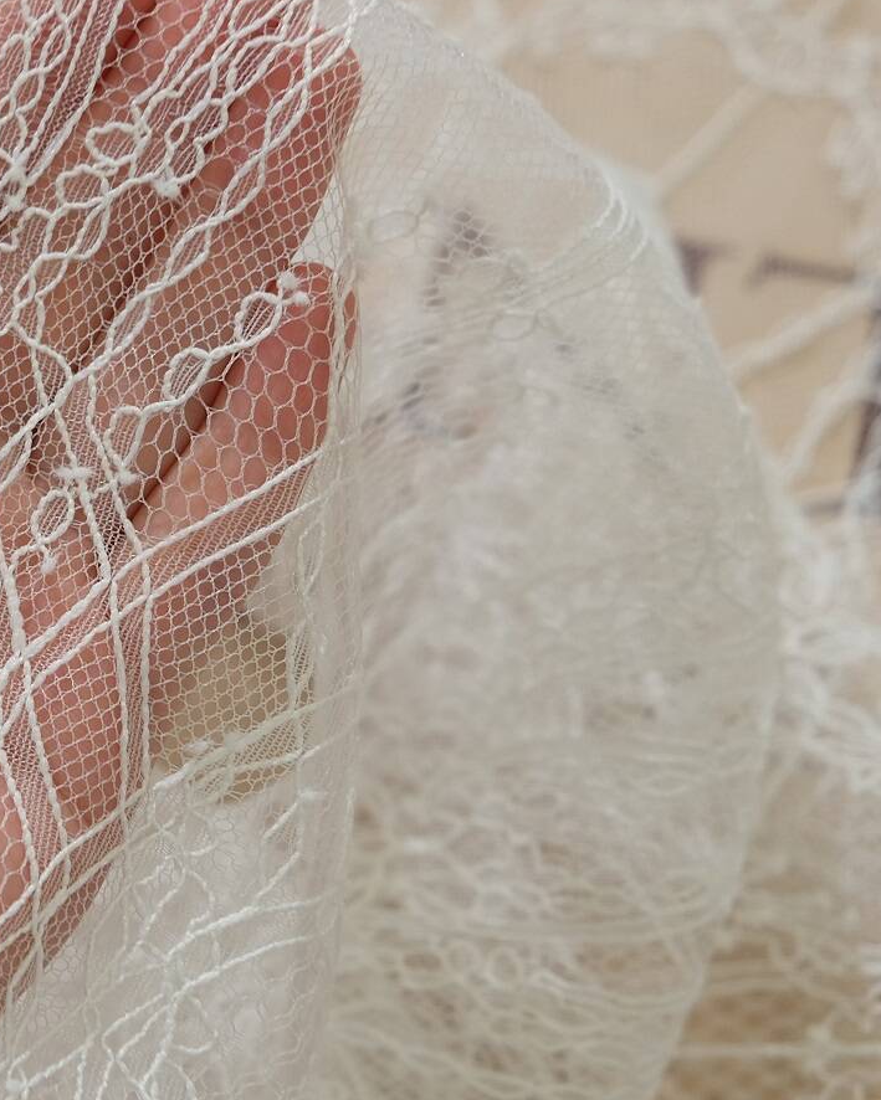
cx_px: 6
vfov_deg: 19.2
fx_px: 3259
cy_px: 492
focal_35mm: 100
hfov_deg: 15.1
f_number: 3.6
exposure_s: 1/70
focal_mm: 39
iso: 200
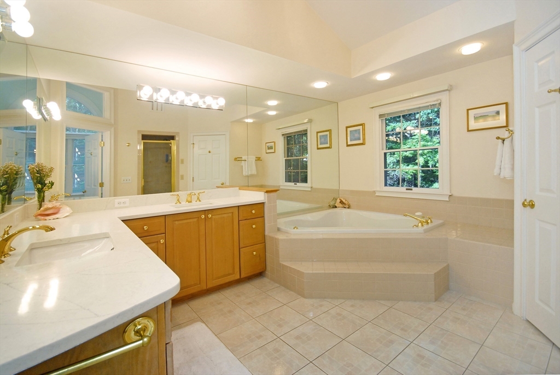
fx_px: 234
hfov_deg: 100.3
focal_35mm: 15
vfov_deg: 77.5
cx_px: 280
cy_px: 188
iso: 400
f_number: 5.6
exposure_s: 1/80
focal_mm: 10
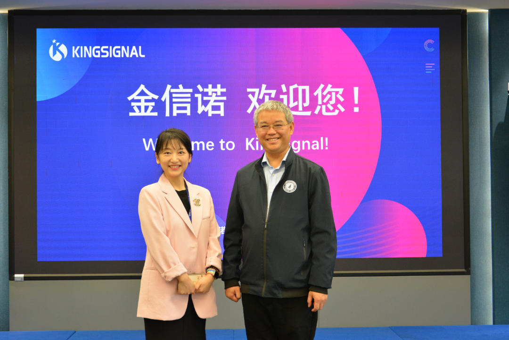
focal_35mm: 48
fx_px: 679
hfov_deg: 41.1
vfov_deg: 28.1
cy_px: 170
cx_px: 254
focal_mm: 32
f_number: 4.2
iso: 800
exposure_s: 1/60
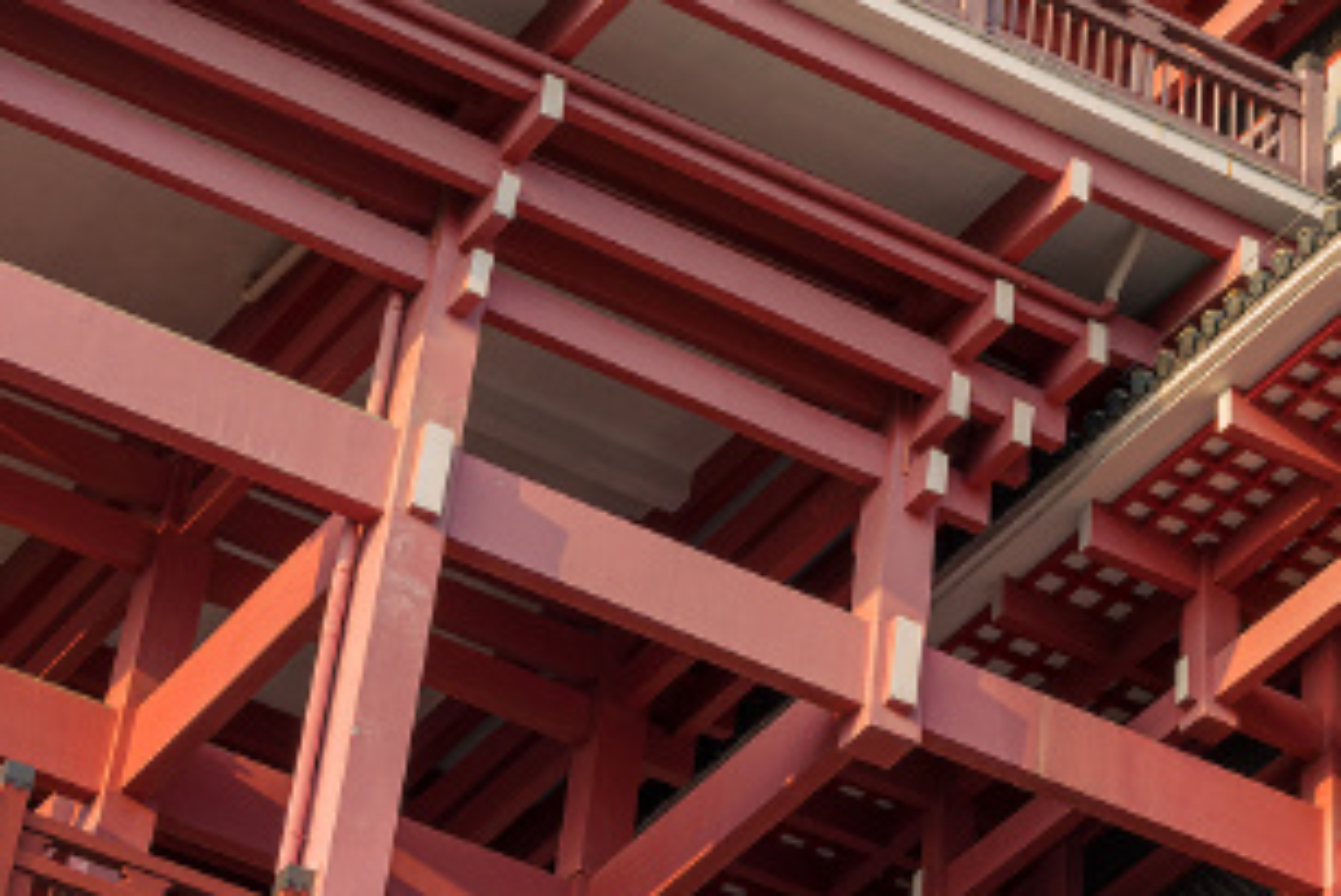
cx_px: 1341
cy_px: -691
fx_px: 4509
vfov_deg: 10.7
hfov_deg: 16.6
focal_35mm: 121
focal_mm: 31
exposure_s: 1/80
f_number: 10
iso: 100
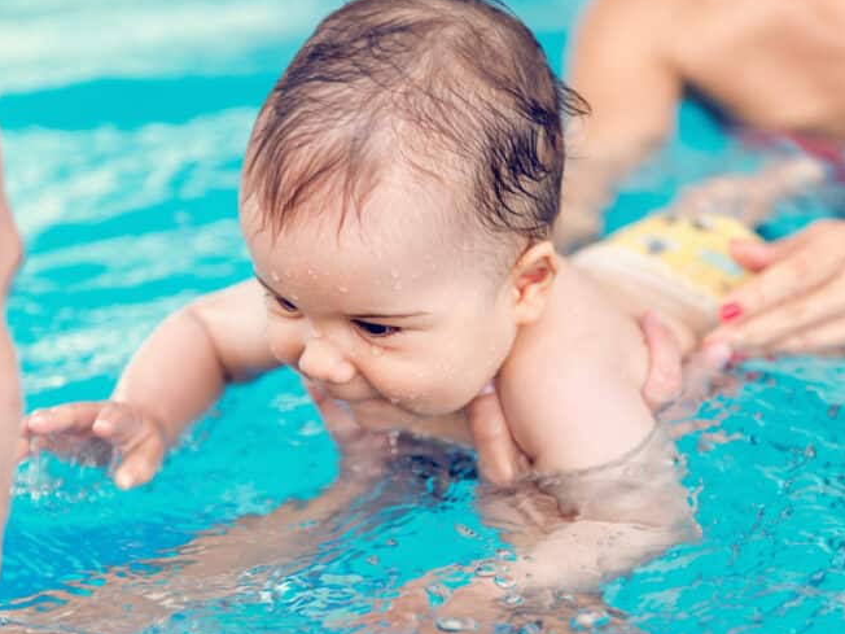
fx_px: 2270
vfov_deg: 15.9
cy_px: 374
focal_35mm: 93
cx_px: 477
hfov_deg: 21.1
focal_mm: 70
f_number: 3.2
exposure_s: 1/200
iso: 400
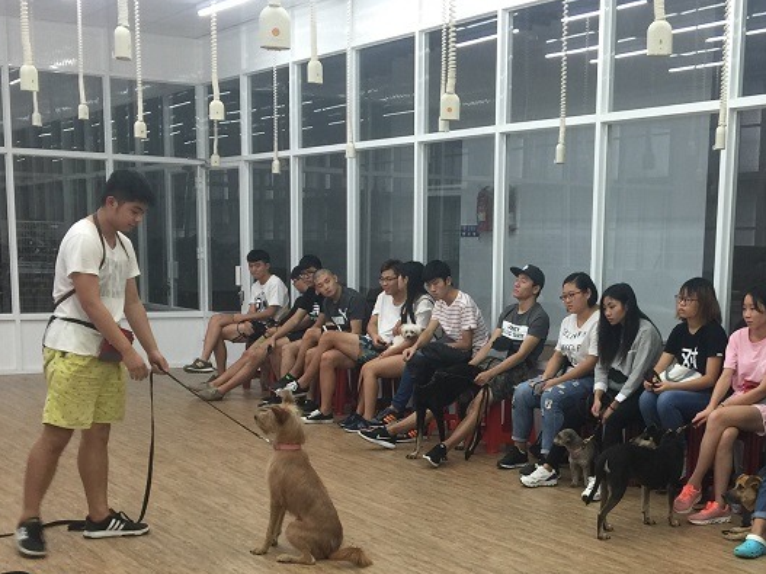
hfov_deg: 34.7
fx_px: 1217
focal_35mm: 55
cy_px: 450
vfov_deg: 26.1
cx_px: 493
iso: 32
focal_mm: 4.15
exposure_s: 1/15
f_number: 2.2
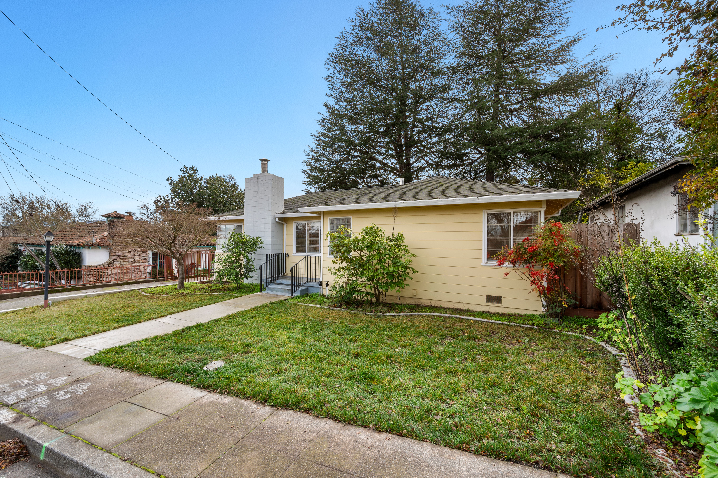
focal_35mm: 14
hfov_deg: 104.3
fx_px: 279
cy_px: 239
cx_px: 359
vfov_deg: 81.1
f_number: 9
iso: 100
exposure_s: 1/13
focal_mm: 14
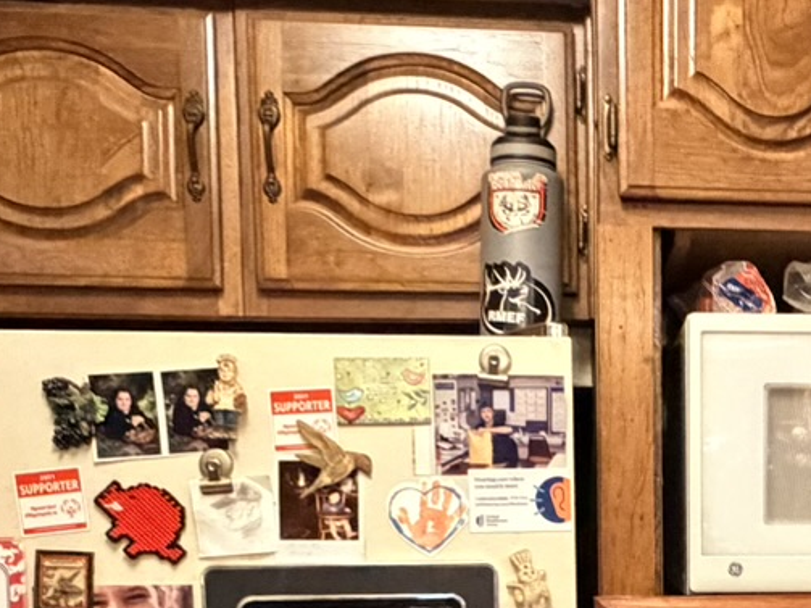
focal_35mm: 57
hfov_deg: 31.9
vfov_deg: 24.2
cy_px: 643
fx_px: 1335
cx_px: 751
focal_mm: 2.22
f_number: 2.2
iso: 1250
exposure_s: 1/60
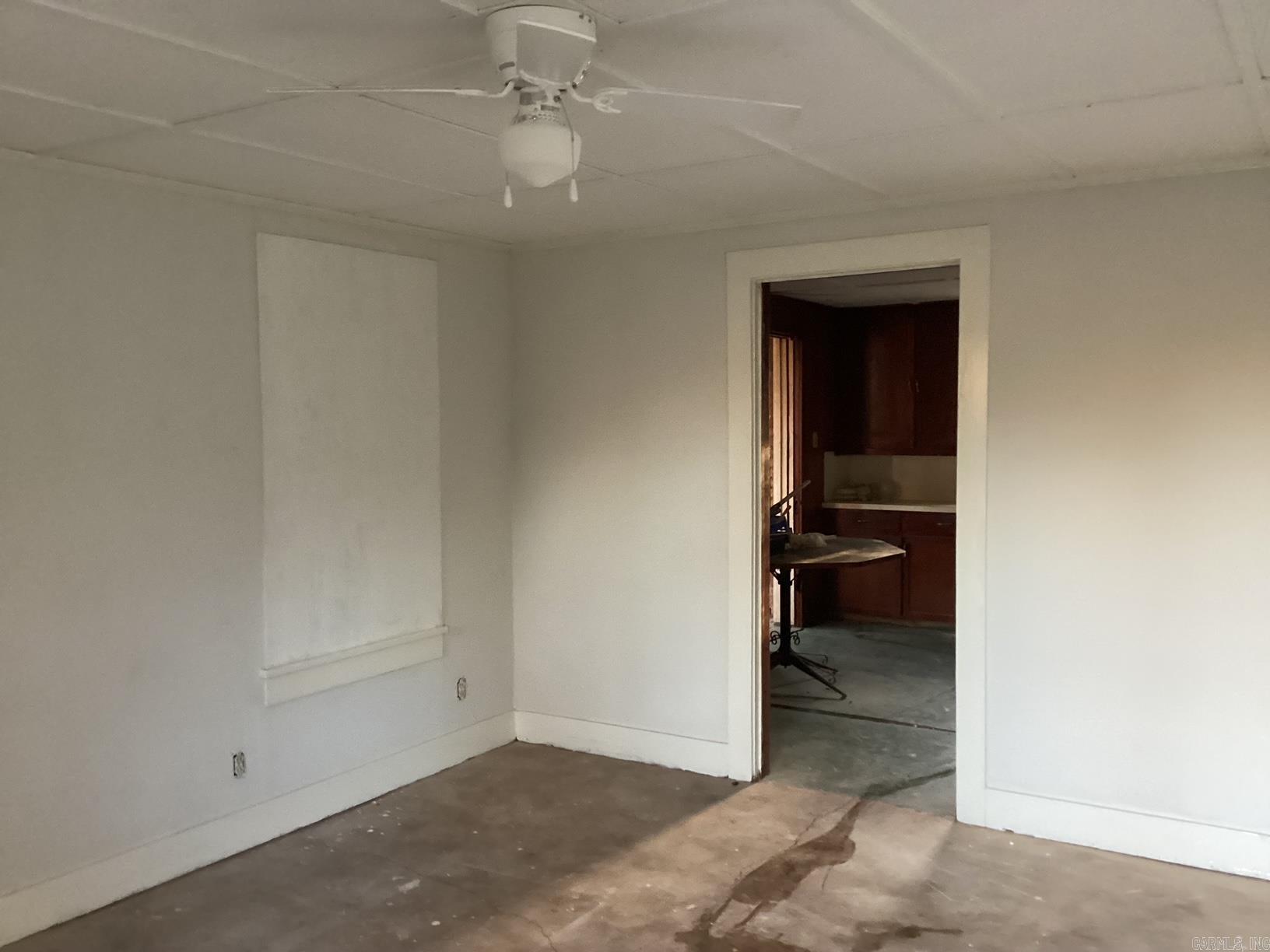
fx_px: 1137
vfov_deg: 45.4
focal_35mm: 31
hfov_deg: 58.4
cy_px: 476
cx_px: 635
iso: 400
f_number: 2.4
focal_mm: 3.3
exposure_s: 1/40
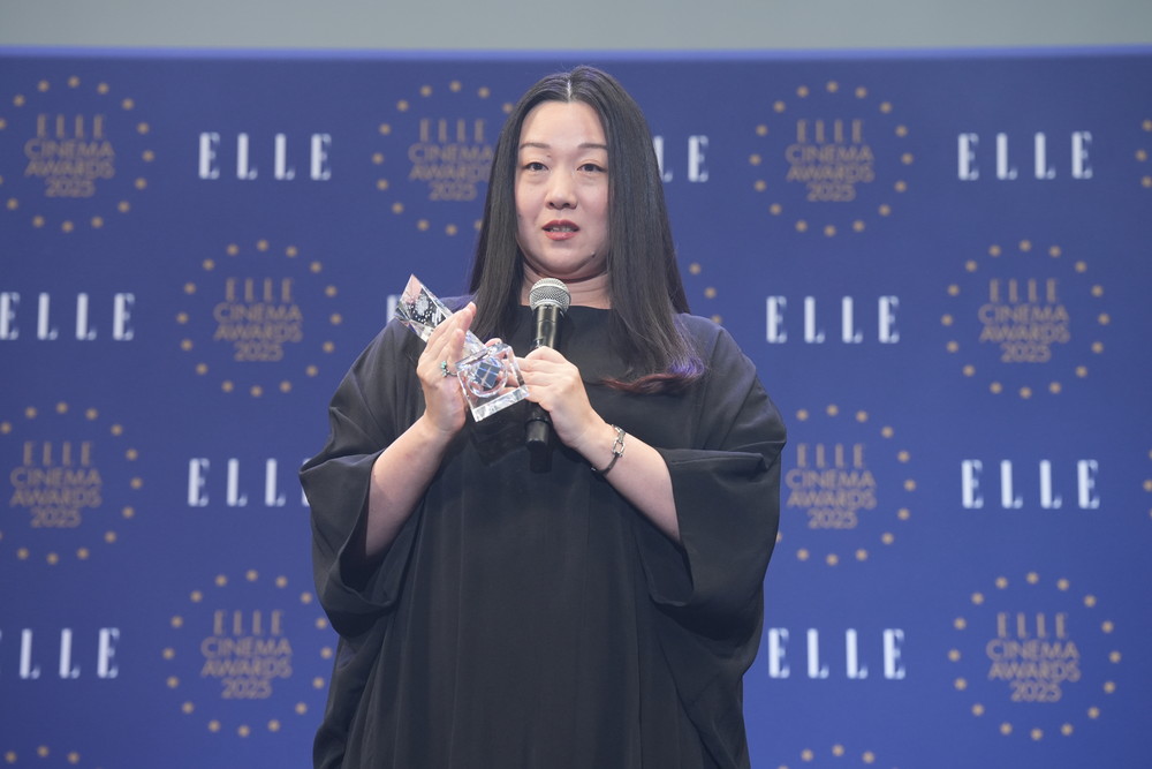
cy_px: 384
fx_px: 4672
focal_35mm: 146
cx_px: 576
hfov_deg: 14.1
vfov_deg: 9.4
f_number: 4.5
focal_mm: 146
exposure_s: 1/200
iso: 1600
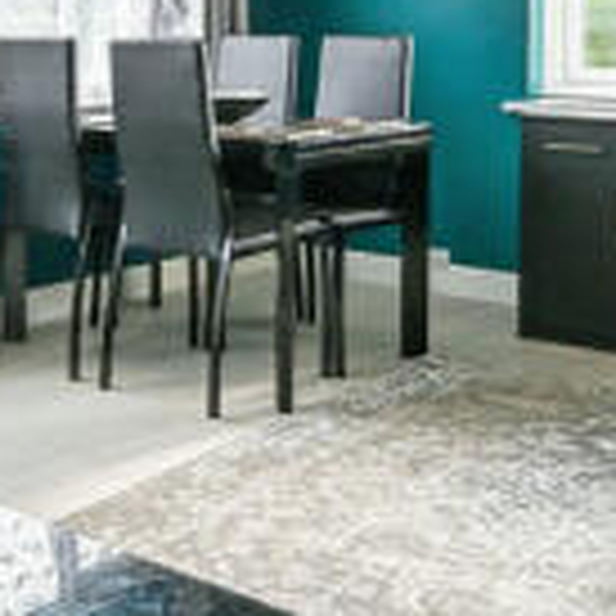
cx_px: 162
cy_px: 54
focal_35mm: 57
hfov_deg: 29.6
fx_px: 1148
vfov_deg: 28.8
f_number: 8
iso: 400
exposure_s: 1/60
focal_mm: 14
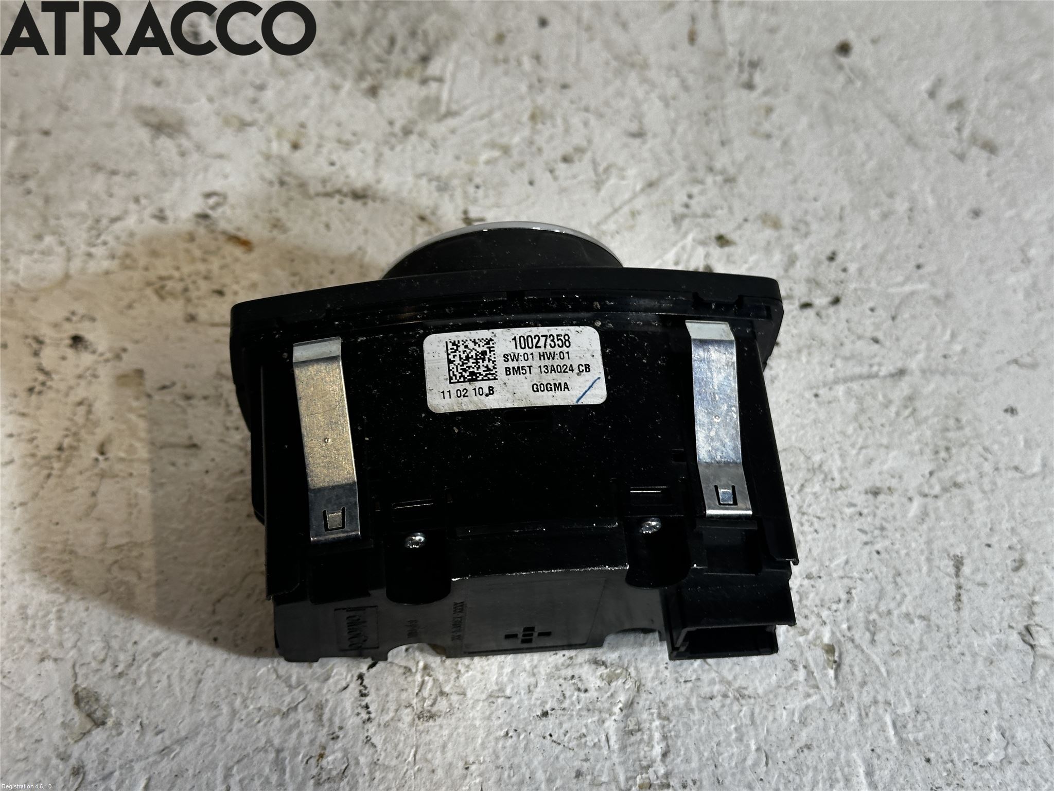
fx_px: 1462
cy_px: 396
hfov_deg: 39.7
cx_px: 527
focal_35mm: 48
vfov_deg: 30.3
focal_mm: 6.86
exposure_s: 1/100
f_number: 1.78
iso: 80
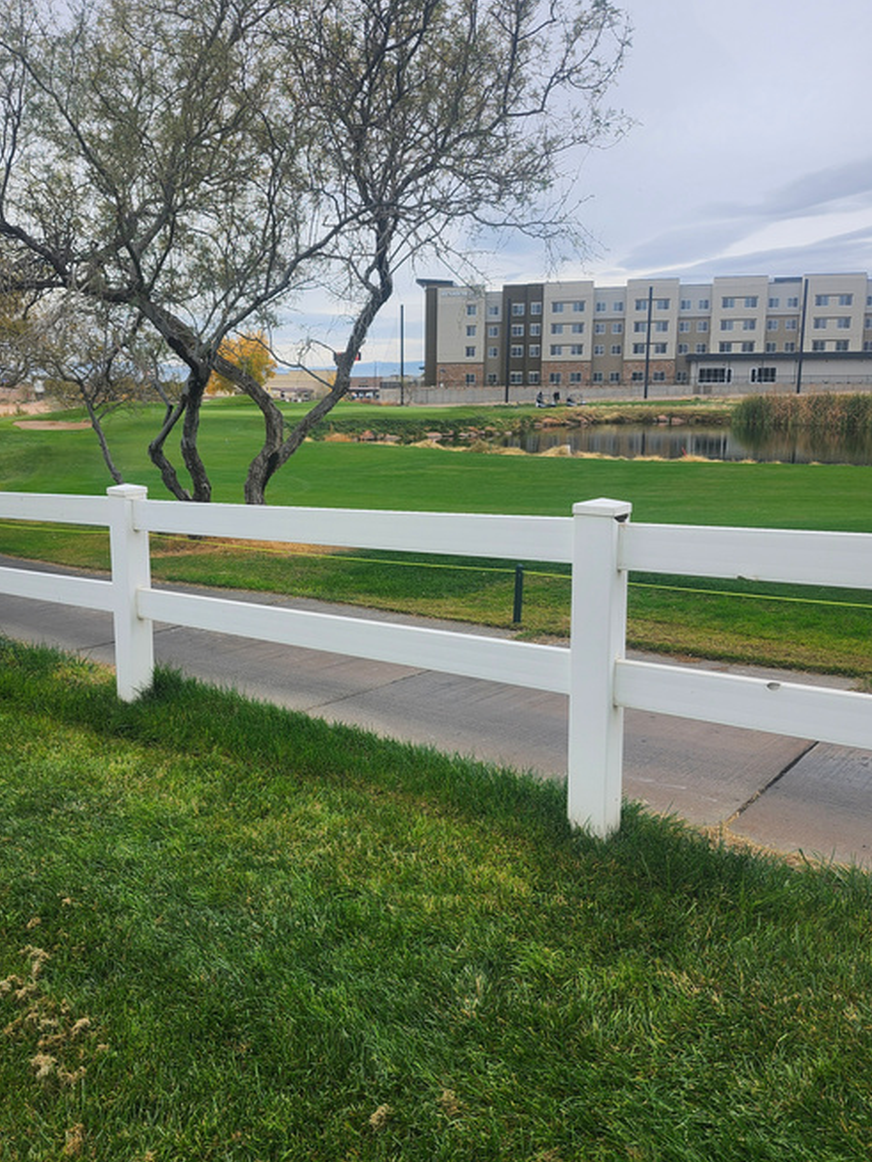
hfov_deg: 51.2
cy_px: 535
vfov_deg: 65.2
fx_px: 906
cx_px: 378
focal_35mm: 27
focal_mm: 5.54
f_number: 1.8
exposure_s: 1/965
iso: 25
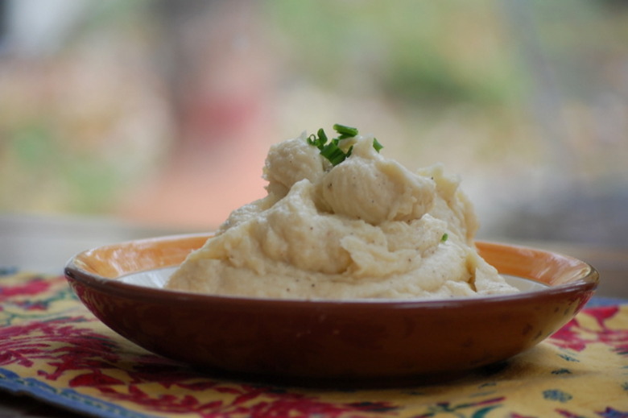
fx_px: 2615
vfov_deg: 9.1
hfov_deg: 13.7
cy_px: 209
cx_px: 314
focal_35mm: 150
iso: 200
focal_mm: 100
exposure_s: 1/50
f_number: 4.5
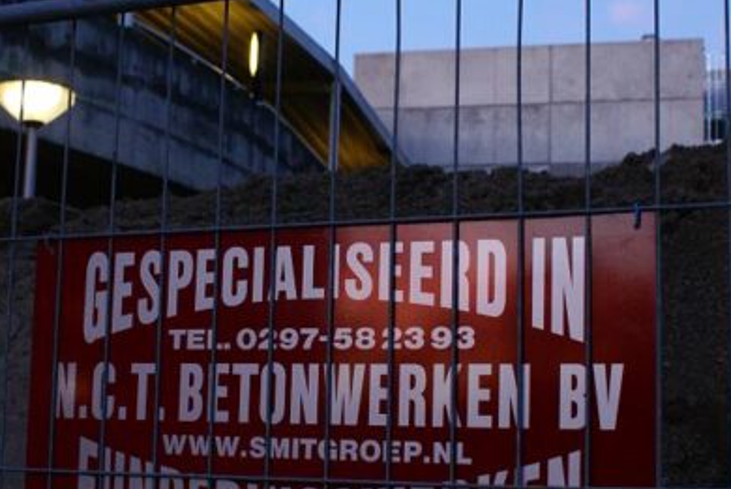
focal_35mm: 60
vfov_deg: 22.6
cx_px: 375
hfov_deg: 33.4
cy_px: 302
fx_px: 1220
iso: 400
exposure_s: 1/15
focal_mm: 26
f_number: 4.5
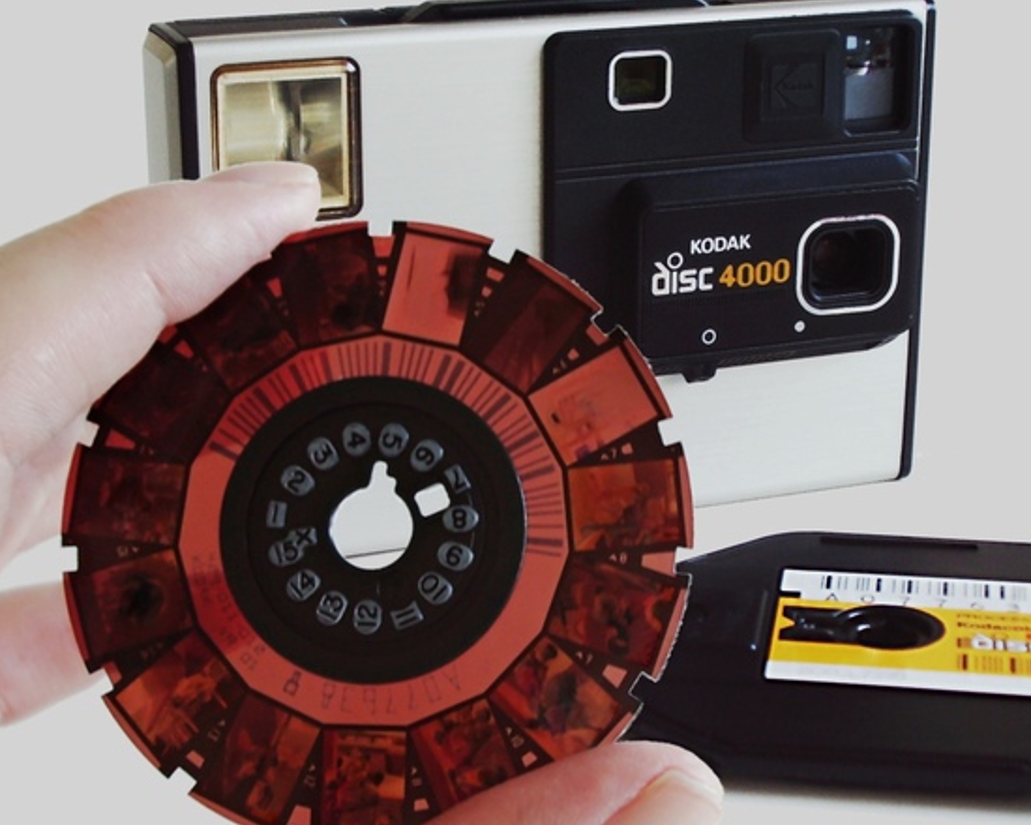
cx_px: 596
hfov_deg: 22.7
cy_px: 409
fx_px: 2563
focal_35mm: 84
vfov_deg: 18.3
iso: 100
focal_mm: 12.2
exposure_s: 1/10
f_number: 3.9
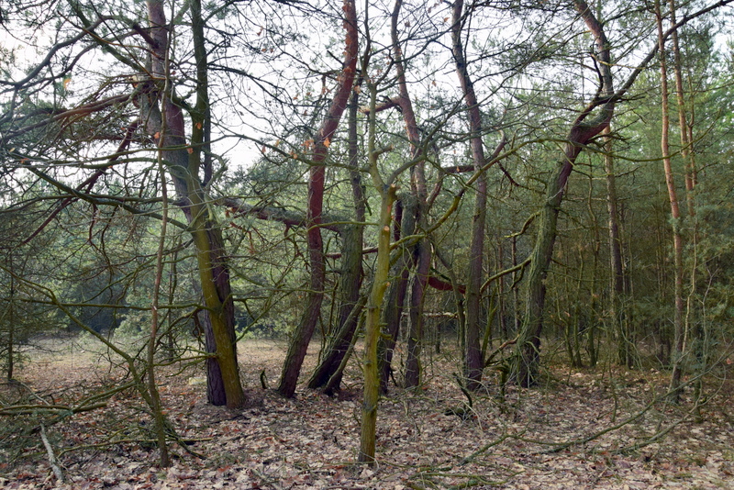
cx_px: 367
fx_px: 551
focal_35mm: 27
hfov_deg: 67.4
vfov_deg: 48.0
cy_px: 245
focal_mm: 18
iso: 400
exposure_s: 1/60
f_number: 8
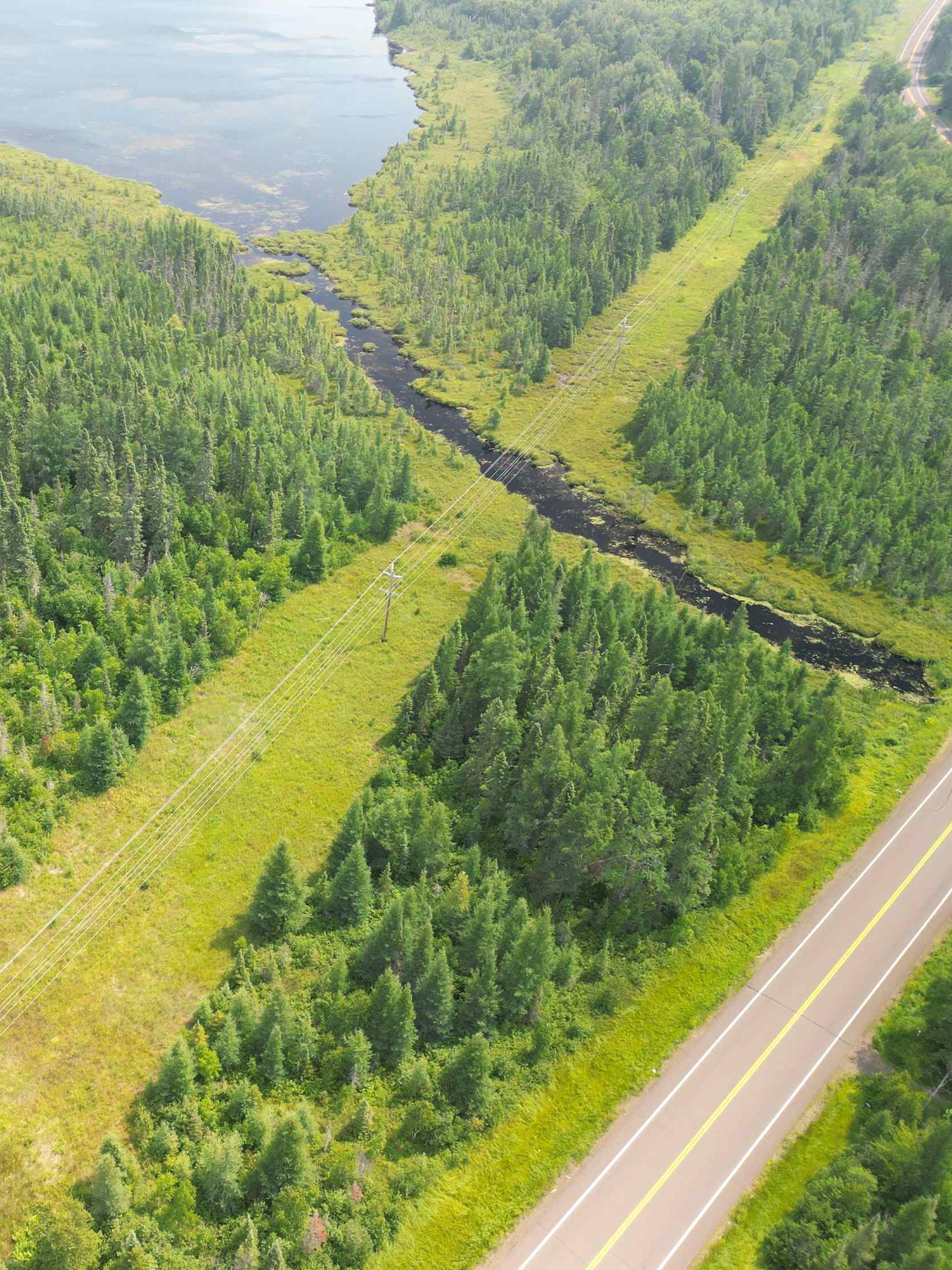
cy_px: 629
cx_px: 119
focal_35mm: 33
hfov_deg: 40.2
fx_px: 1210
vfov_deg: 55.3
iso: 100
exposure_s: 1/90
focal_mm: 6.72
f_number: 1.7
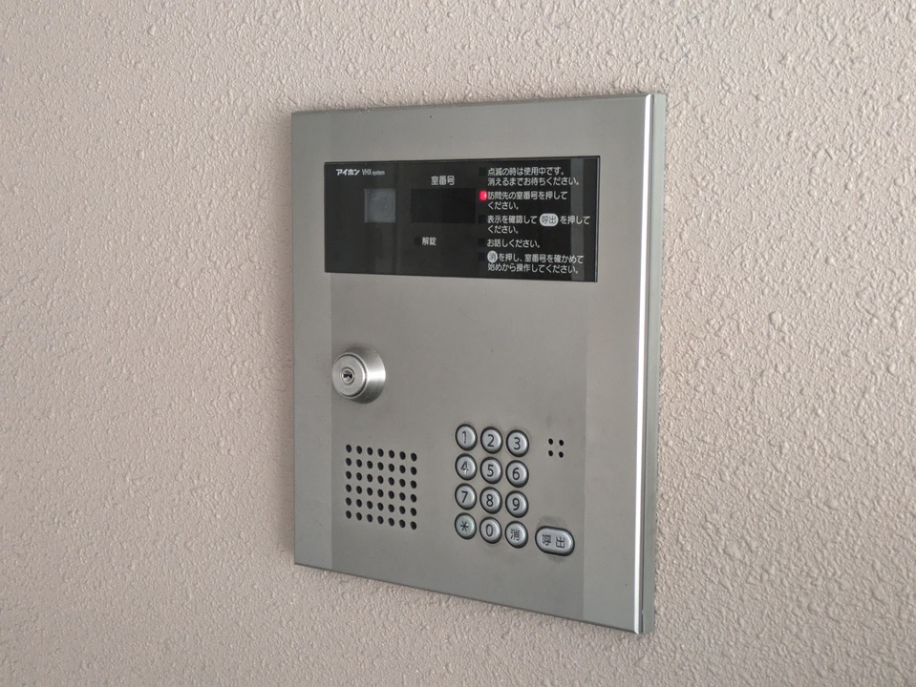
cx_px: 458
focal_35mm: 51
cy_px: 344
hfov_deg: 37.5
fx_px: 1350
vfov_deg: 28.6
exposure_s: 1/40
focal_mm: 5.43
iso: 1171
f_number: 1.89
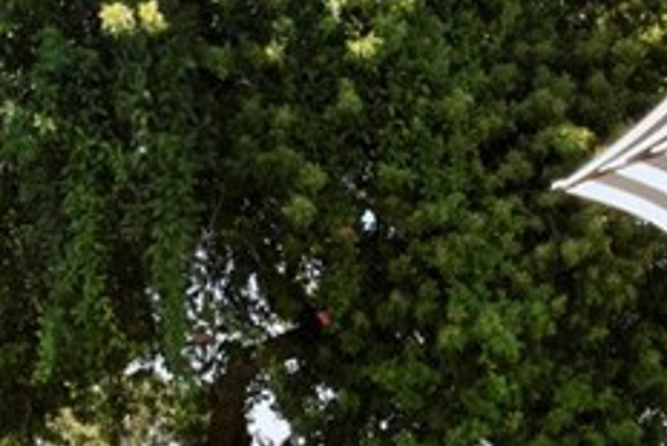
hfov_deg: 37.2
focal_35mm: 53
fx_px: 983
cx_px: 434
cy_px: 491
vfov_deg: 23.9
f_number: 22
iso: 200
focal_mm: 12
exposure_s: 1/30
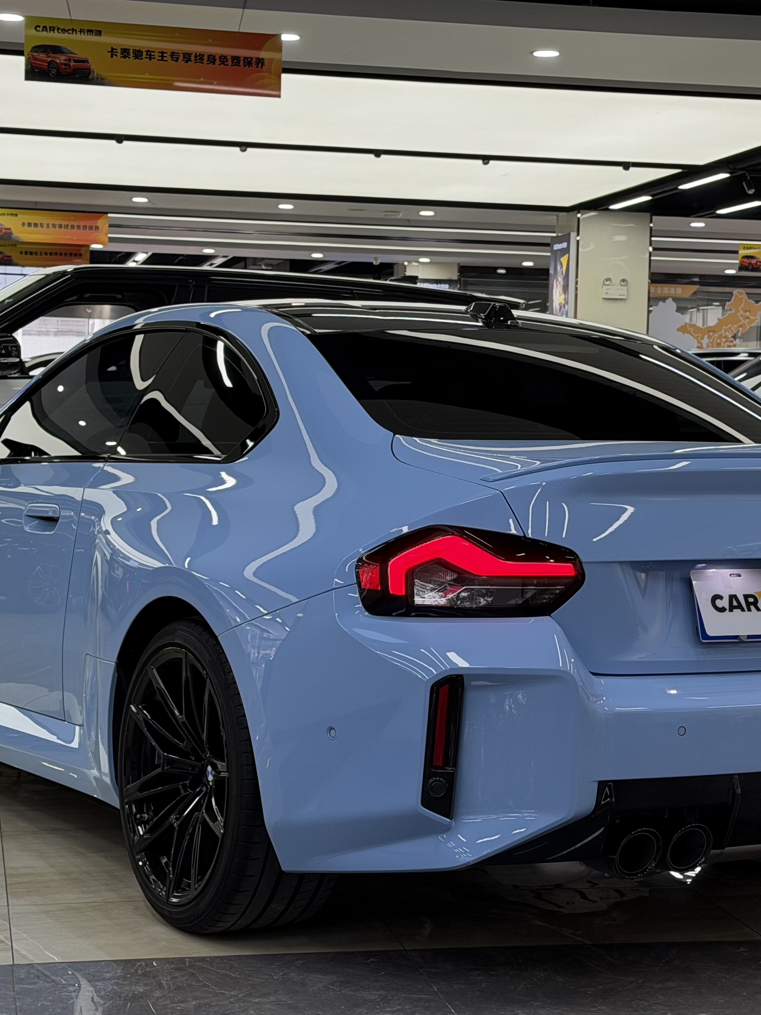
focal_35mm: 65
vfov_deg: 29.8
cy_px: 502
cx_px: 407
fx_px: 1906
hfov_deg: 22.6
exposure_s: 1/121
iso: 50
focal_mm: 6.76
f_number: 1.78
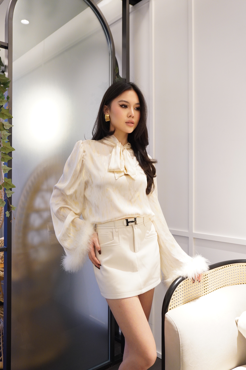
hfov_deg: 43.5
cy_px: 185
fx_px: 308
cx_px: 123
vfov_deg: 62.0
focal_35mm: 30
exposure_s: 1/30
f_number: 4.5
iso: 1250
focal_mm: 20
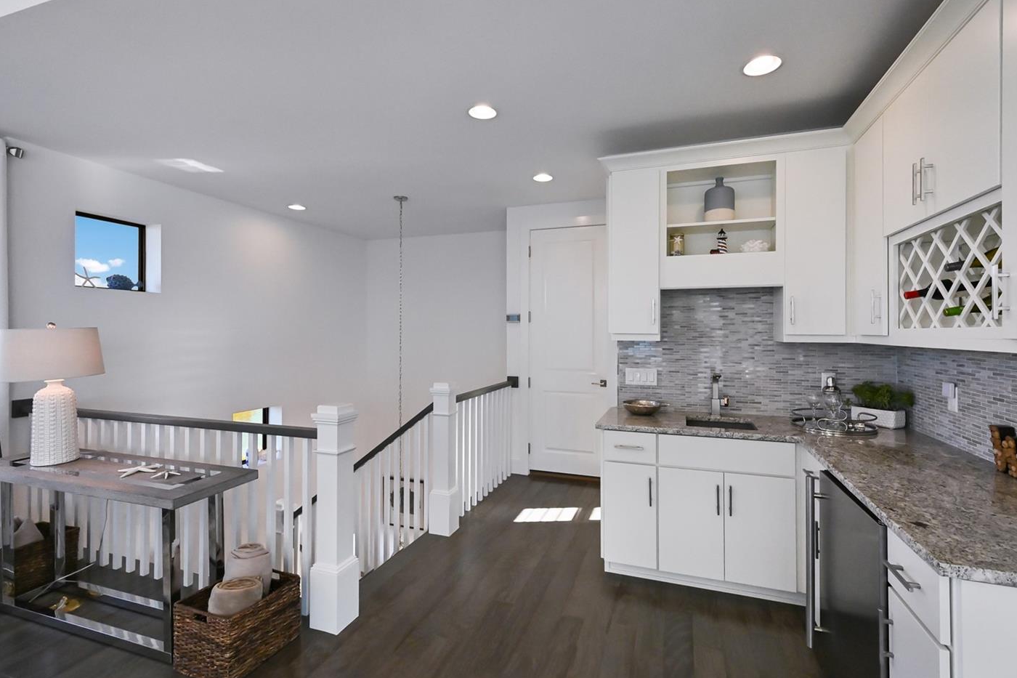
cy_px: 324
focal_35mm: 16
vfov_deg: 73.7
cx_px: 510
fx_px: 452
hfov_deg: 96.7
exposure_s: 1/640
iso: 3200
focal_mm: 14
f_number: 8
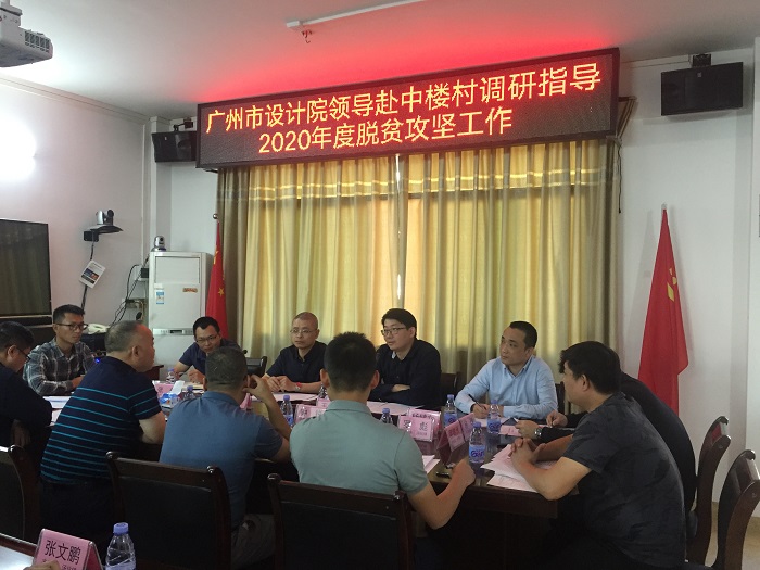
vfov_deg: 48.2
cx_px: 380
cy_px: 285
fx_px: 637
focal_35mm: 29
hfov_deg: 61.7
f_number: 2.2
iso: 200
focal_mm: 4.15
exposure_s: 1/33
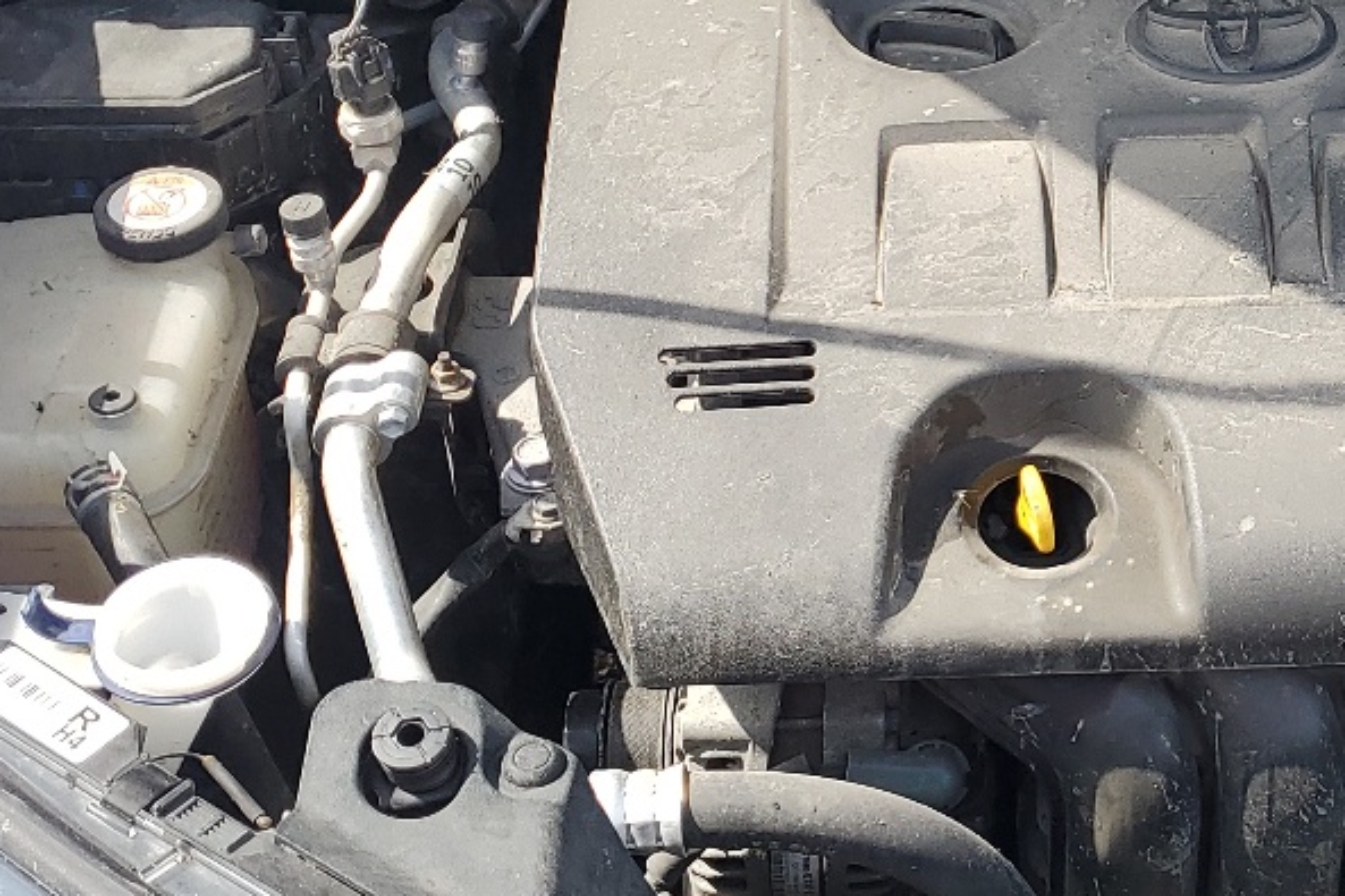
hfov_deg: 26.2
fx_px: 2726
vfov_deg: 18.6
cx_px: 1368
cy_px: 338
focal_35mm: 73
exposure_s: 1/1250
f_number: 1.5
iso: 50
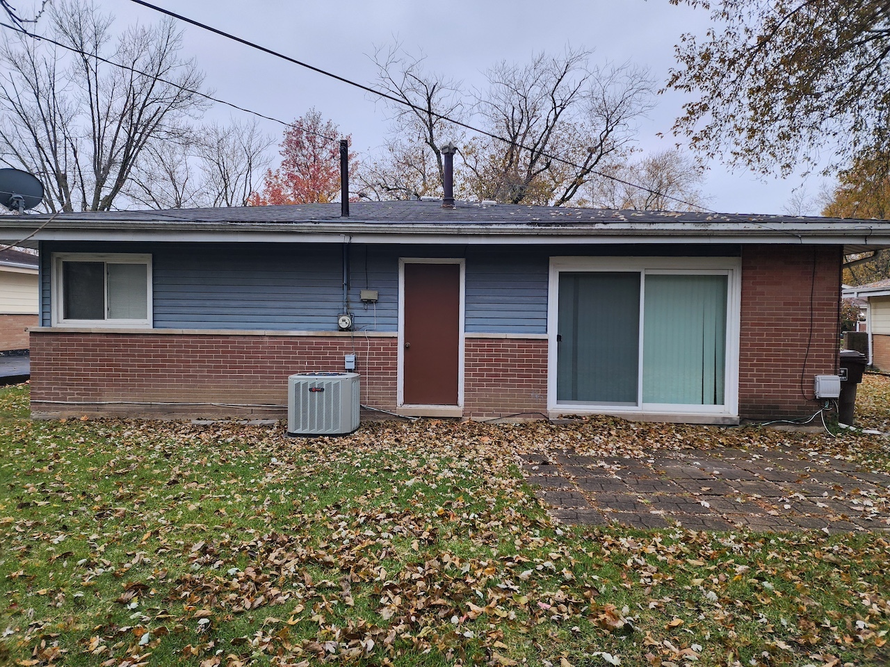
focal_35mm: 23
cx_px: 445
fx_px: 591
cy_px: 334
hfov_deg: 73.9
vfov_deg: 58.9
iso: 80
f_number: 1.8
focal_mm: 6.4
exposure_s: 1/180
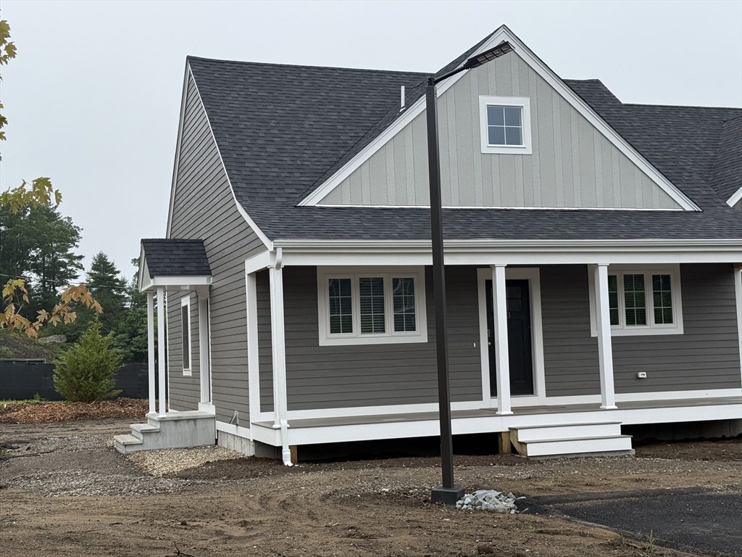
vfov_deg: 30.3
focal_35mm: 48
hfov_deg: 39.7
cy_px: 278
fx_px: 1029
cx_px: 371
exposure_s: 1/1543
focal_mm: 6.76
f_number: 1.78
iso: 64
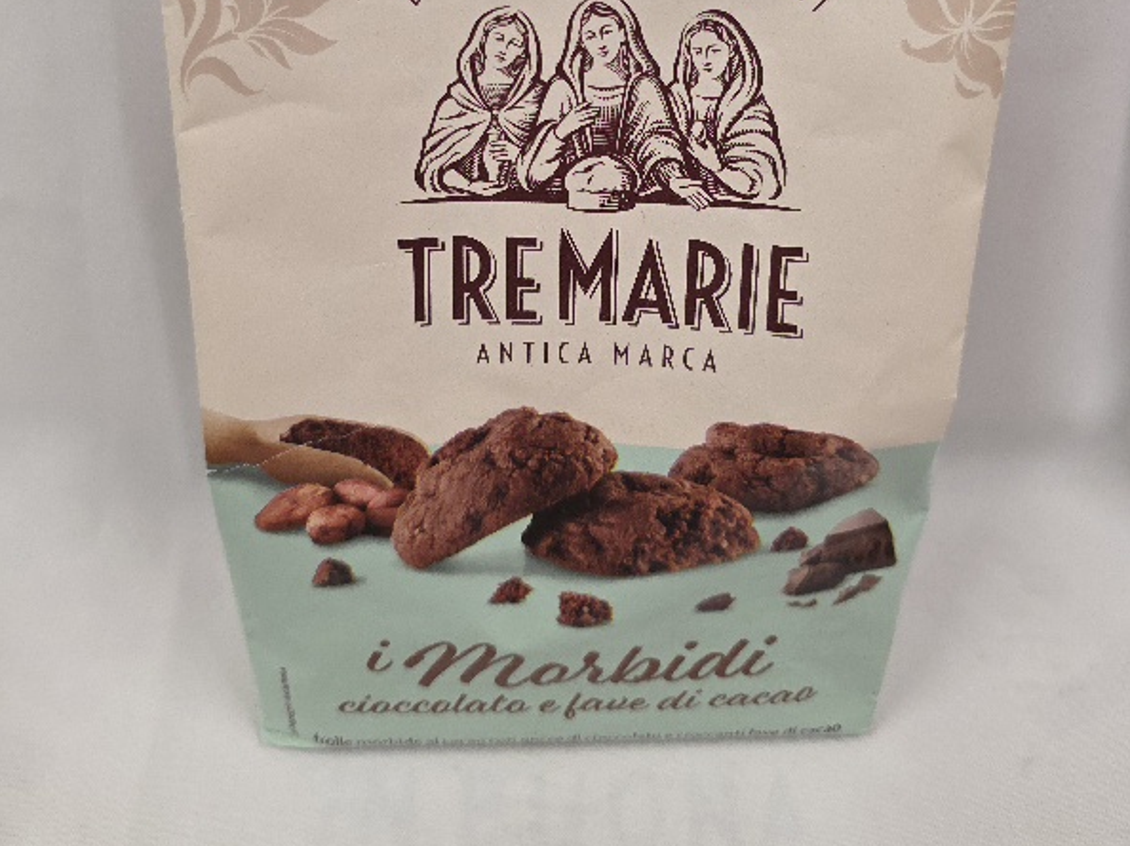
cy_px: 158
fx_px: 1012
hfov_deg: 58.4
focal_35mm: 31
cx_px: 565
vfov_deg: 43.1
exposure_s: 1/101
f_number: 1.7
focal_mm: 6.3
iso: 400
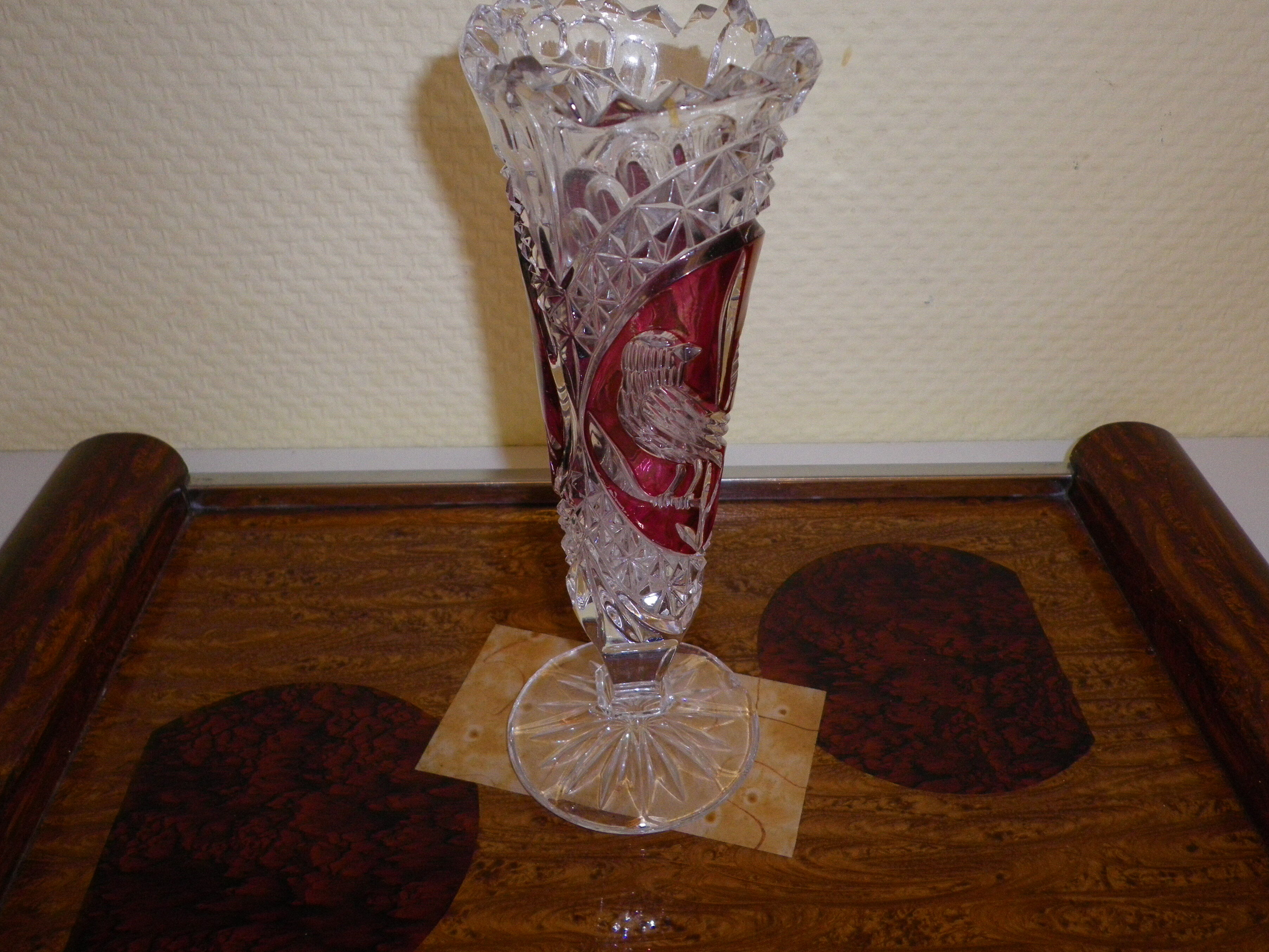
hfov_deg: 58.2
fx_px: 1136
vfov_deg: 45.4
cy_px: 452
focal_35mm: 31
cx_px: 697
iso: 160
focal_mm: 4.9
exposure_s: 1/60
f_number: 2.6
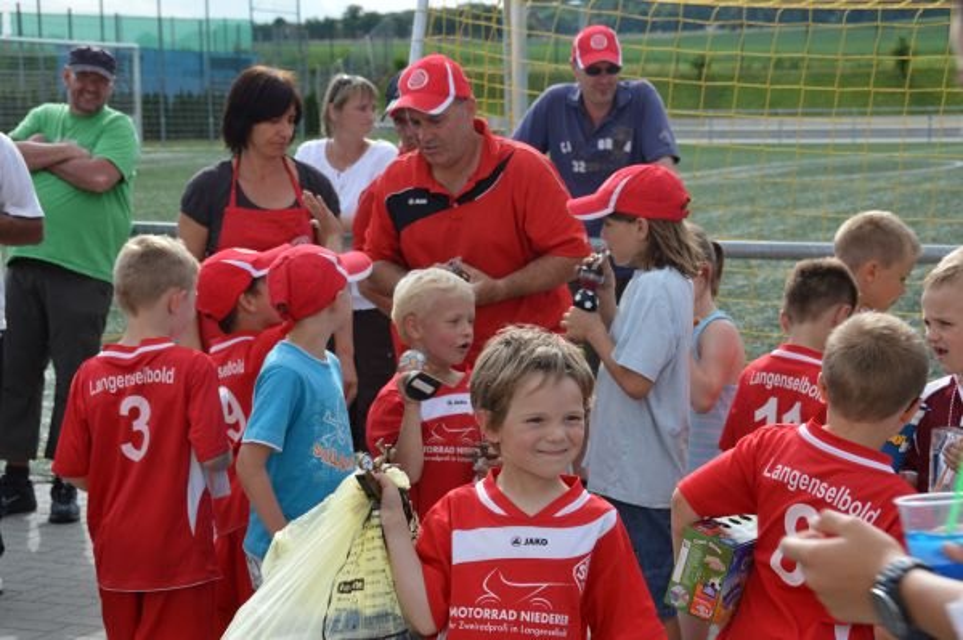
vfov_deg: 18.2
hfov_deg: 27.0
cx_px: 482
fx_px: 2005
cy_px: 320
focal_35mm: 75
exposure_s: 1/200
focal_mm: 50
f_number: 7.1
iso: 100
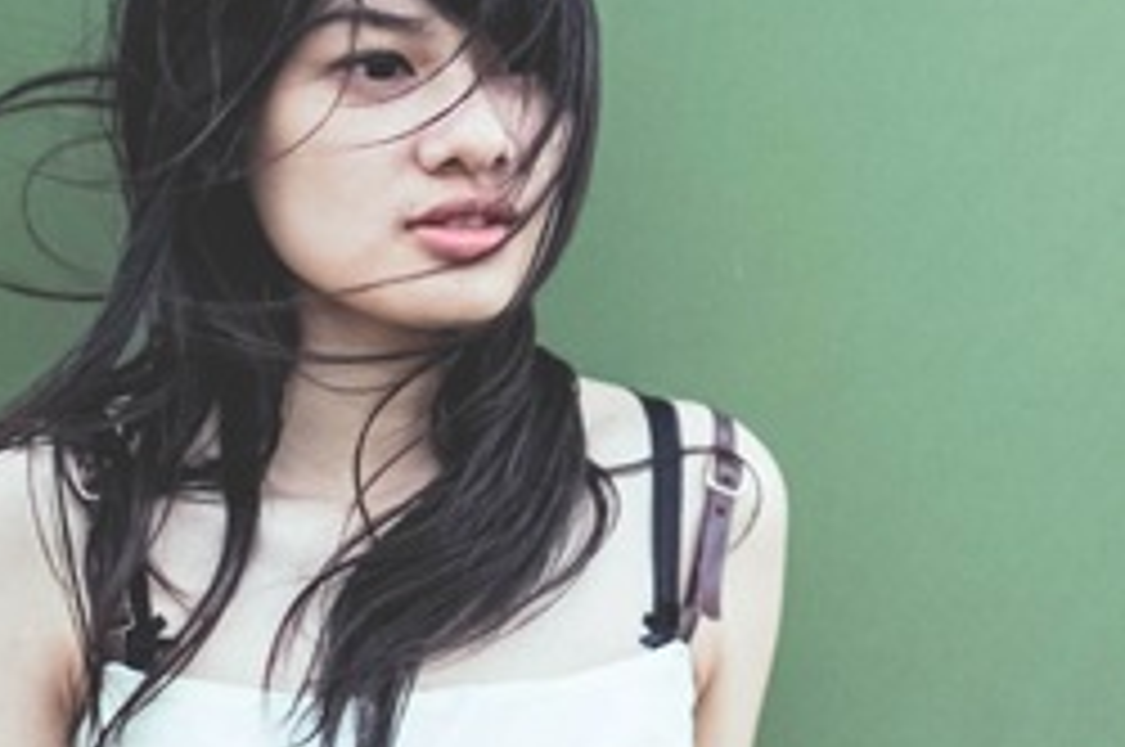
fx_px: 6242
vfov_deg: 6.8
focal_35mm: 200
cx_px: 1269
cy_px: -74
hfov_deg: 10.2
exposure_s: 1/400
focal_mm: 50
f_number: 1.4
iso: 200
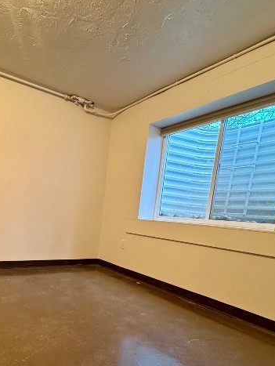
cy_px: 247
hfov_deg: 56.9
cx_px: 80
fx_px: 243
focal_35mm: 23
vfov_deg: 71.5
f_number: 2.2
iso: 320
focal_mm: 2.22
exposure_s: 1/60
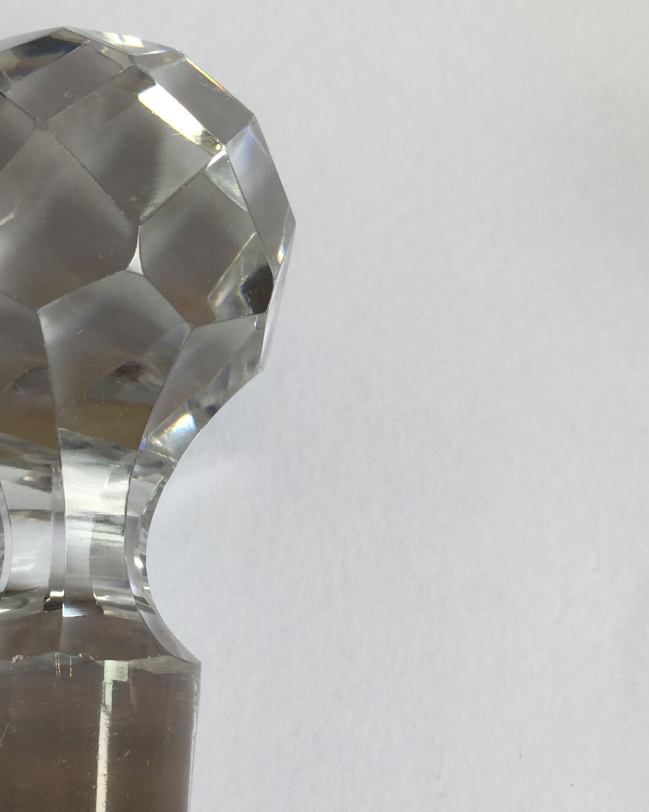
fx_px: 1177
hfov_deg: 30.5
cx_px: 188
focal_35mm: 49
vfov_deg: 37.7
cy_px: 525
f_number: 2.2
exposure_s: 1/125
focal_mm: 4.15
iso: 32
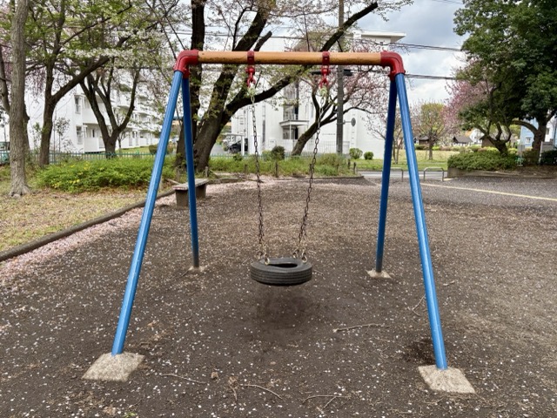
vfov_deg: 53.1
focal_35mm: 26
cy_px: 209
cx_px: 278
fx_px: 418
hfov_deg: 67.3
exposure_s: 1/309
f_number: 1.6
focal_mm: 5.96
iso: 50
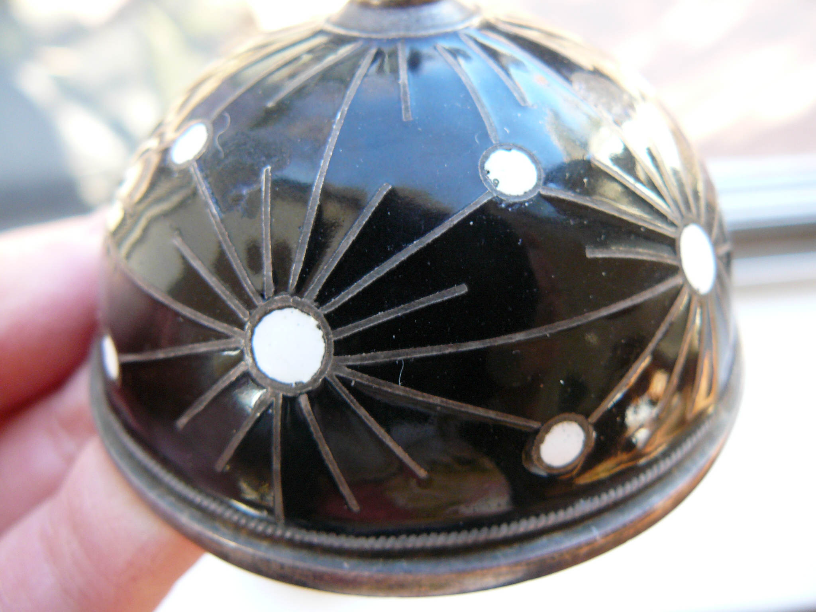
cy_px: 306
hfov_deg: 51.4
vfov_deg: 39.7
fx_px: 849
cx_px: 408
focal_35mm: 36
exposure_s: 1/30
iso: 160
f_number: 2.8
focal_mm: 6
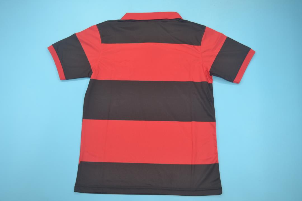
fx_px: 277
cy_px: 100
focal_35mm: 33
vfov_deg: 40.0
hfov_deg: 57.2
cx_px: 151
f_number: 4
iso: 200
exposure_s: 1/80
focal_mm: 22
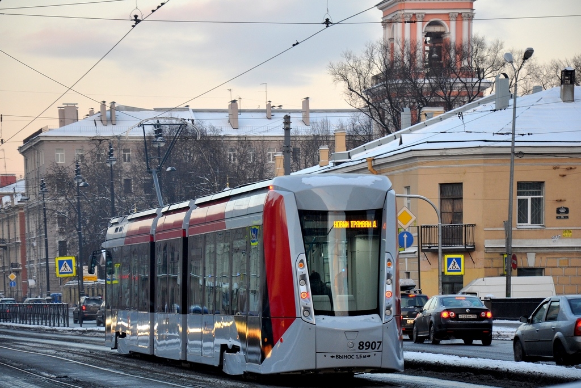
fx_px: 2374
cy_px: 194
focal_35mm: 147
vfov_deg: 9.3
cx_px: 290
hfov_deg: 14.0
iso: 500
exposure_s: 1/100
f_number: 5.6
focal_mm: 98
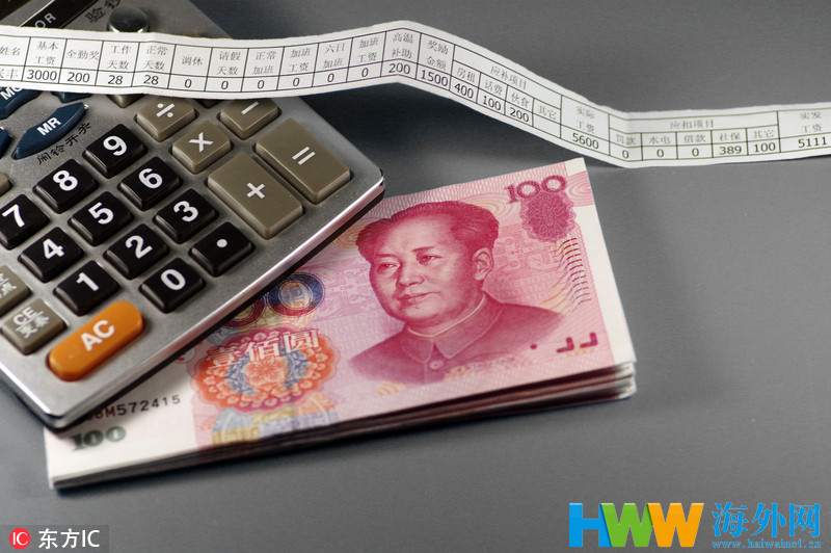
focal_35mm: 150
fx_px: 3460
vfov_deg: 9.1
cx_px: 416
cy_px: 276
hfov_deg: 13.7
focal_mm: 100
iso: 400
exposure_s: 1/200
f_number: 4
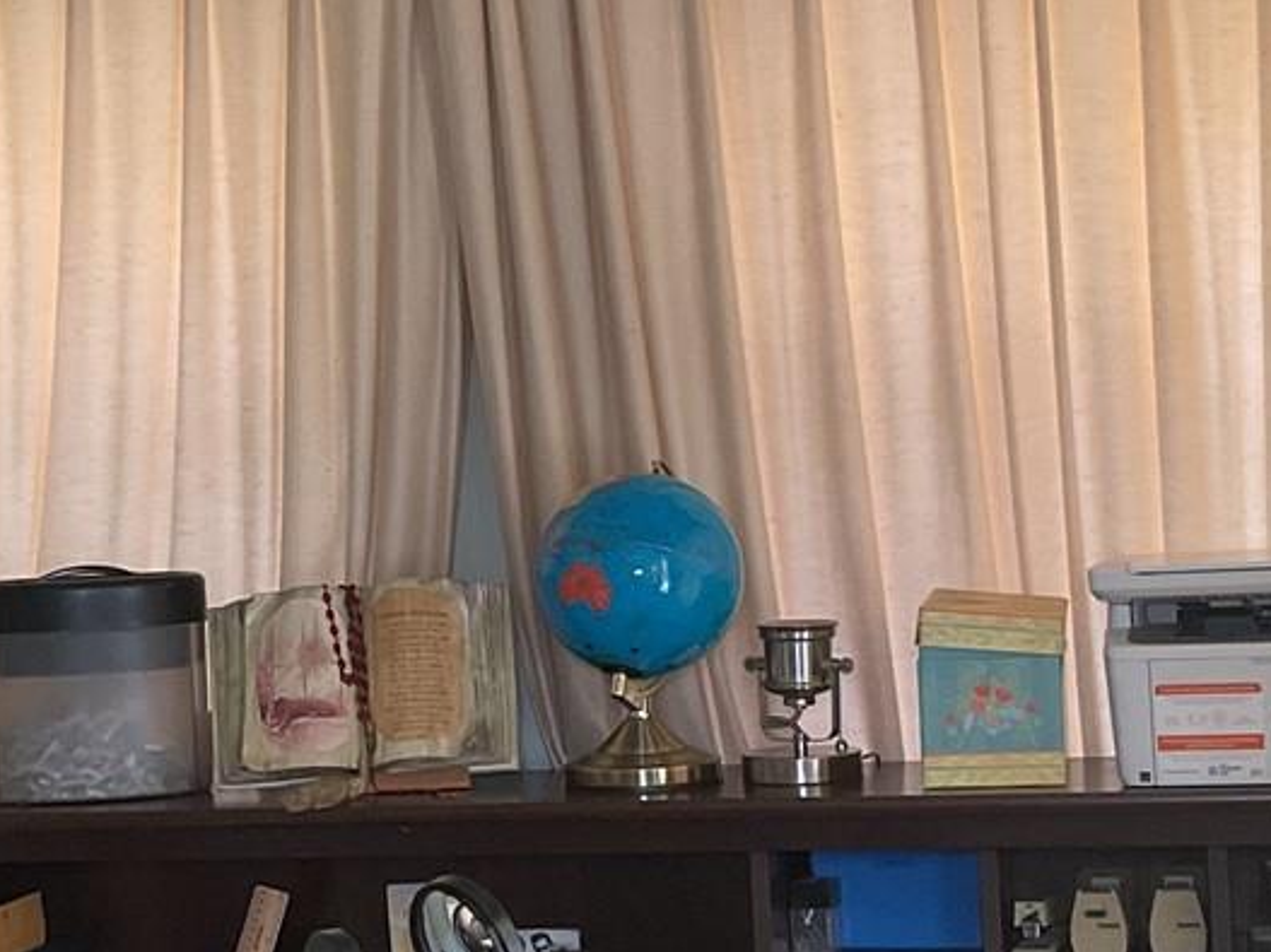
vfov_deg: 16.8
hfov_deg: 22.1
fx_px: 3230
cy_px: 552
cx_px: 398
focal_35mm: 88
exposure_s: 1/60
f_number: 1.8
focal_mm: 3
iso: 80
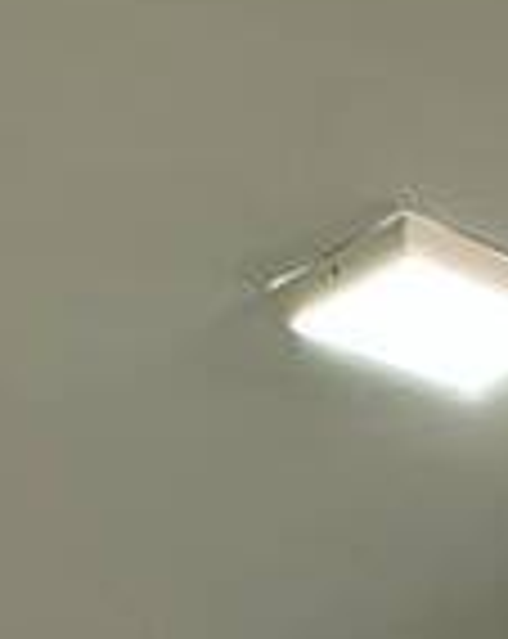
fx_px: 2621
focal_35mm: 139
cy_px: 1858
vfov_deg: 10.4
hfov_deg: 10.2
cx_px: 1034
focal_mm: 2.22
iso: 200
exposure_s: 1/120
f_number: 2.2
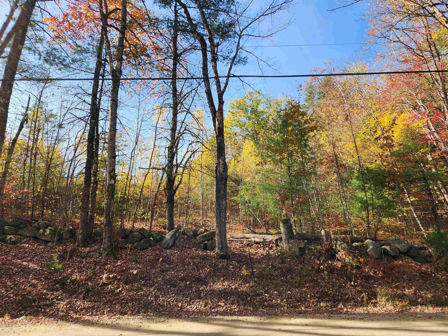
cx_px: 224
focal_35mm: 23
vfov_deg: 58.9
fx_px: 298
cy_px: 168
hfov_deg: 73.9
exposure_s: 1/591
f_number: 1.8
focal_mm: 5.4
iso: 20
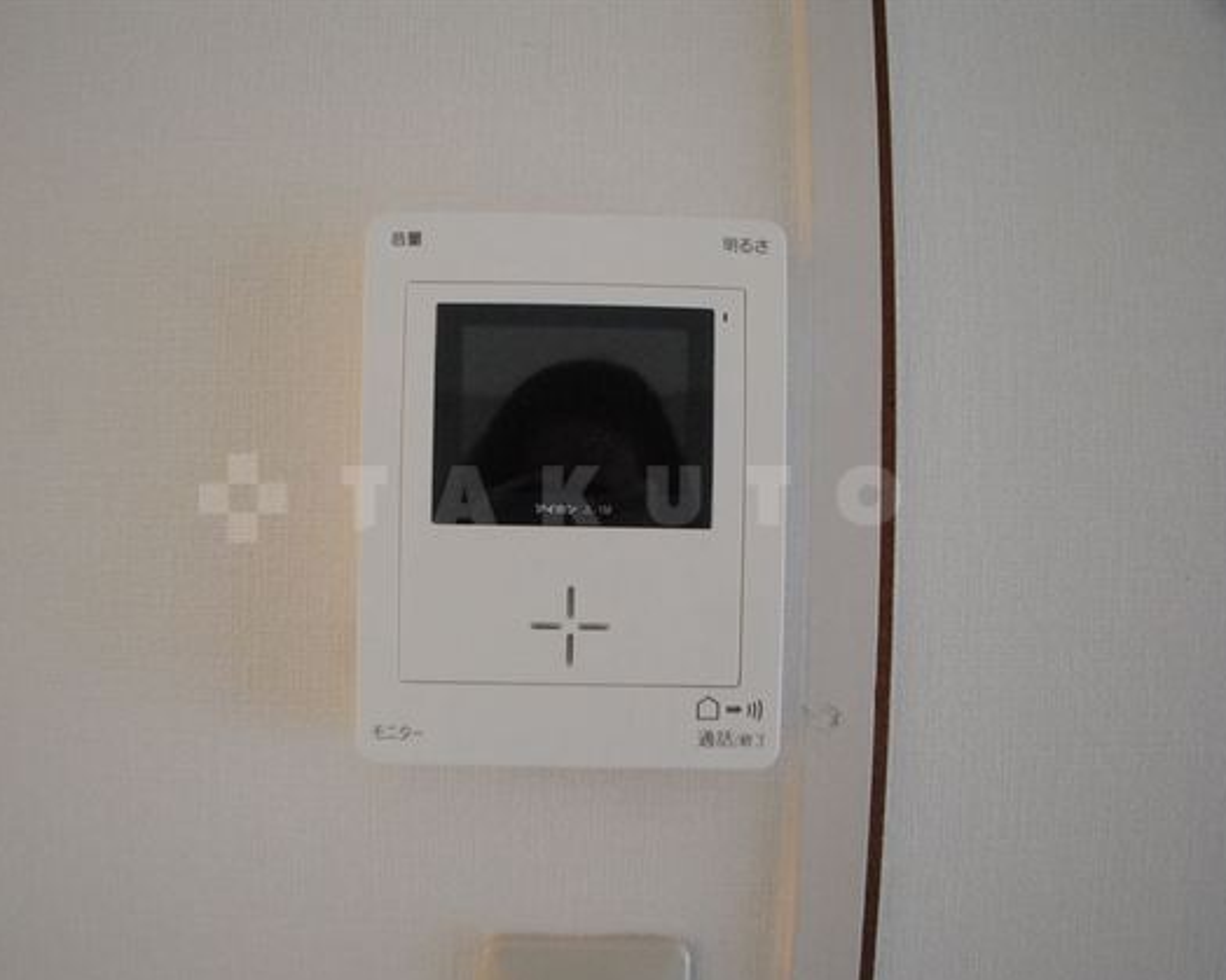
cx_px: 550
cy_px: 499
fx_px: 1125
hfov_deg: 57.1
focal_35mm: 31
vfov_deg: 47.1
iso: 1250
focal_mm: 18
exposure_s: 1/30
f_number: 3.5
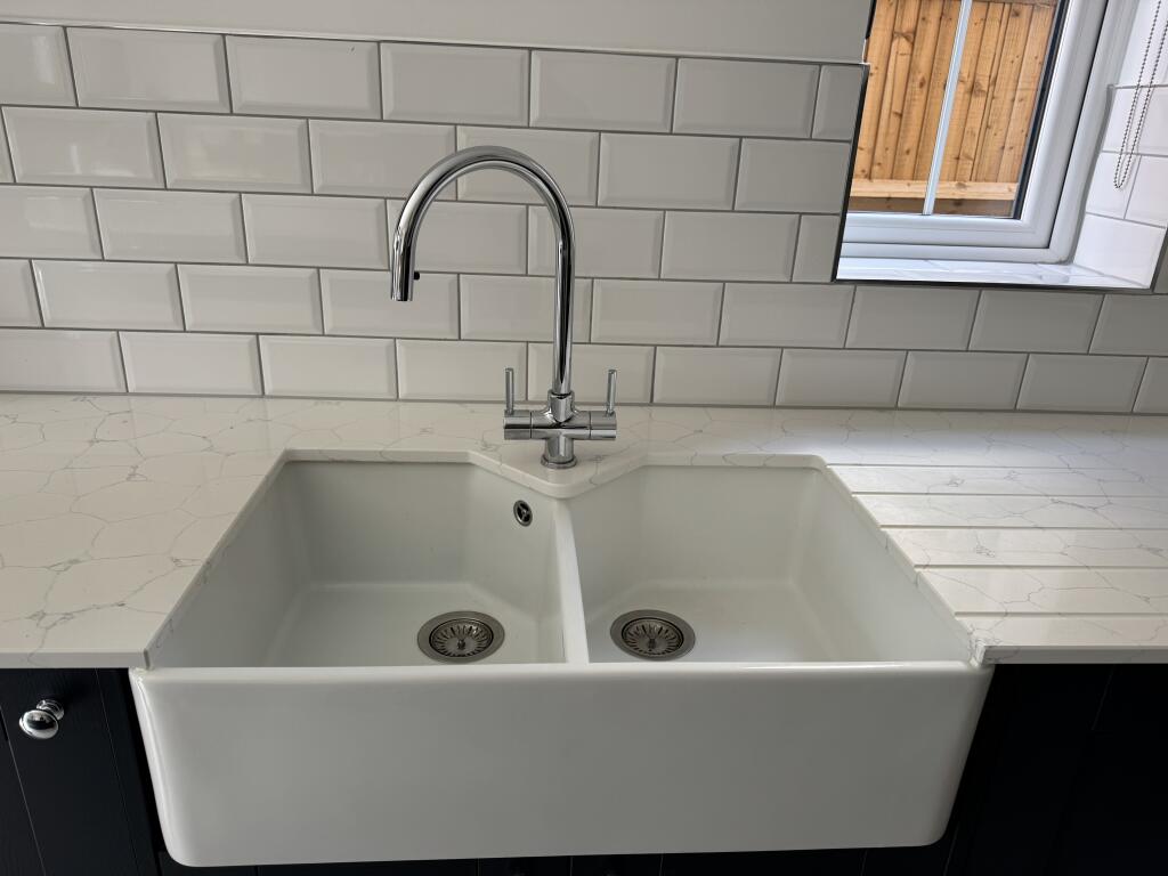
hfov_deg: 71.6
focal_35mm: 24
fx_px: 810
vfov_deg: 56.8
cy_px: 438
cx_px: 584
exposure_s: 1/100
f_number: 1.78
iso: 100
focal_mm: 6.76
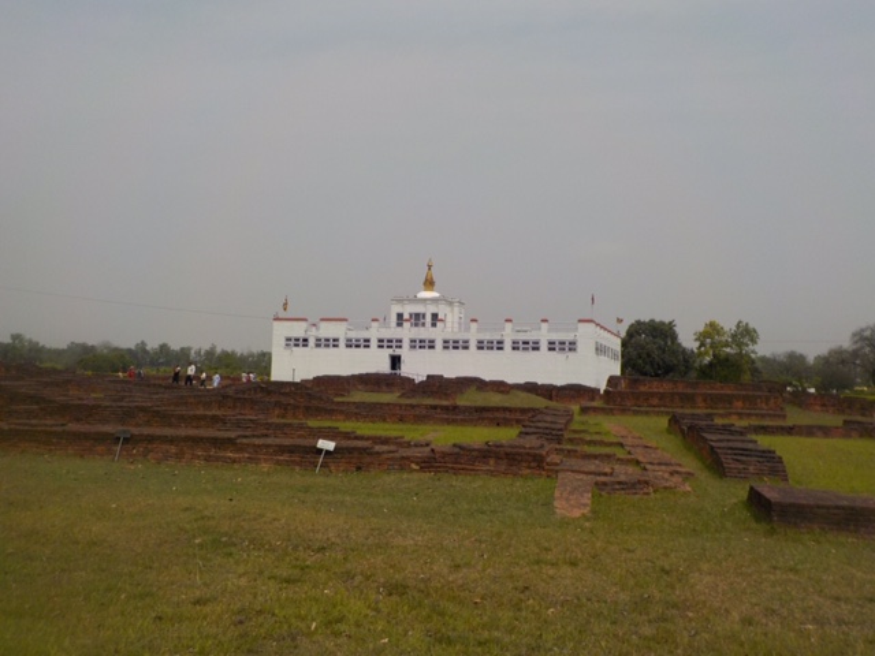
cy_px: 328
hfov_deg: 60.0
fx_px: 758
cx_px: 438
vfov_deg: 46.8
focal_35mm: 30
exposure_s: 1/800
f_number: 6.6
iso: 125
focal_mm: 4.1
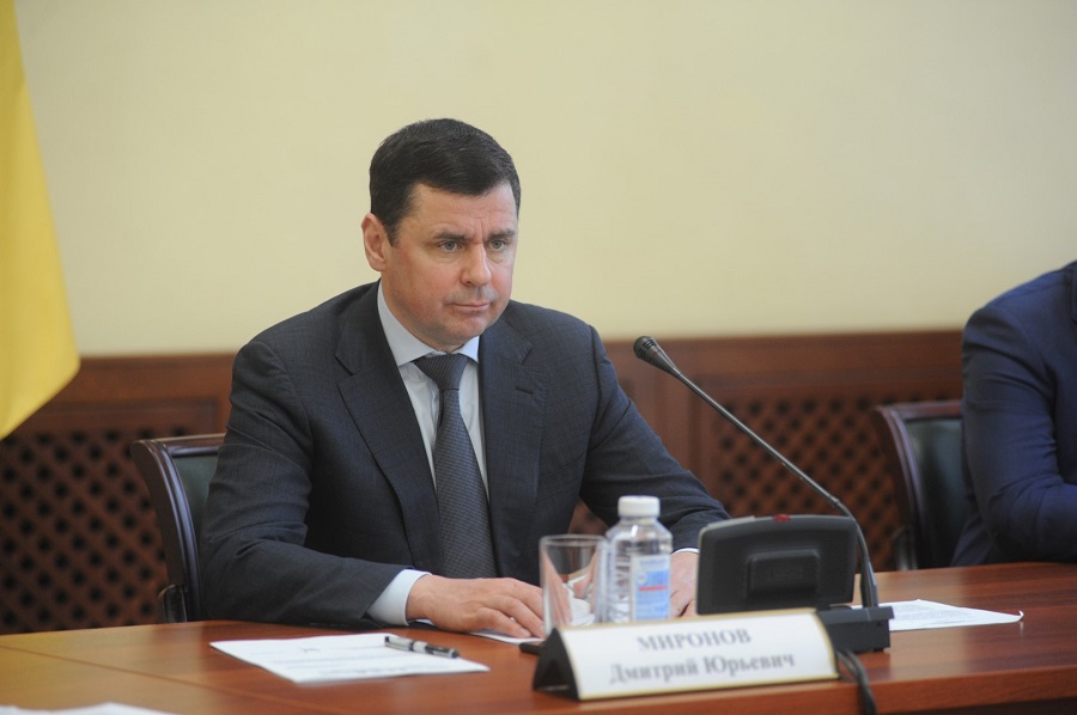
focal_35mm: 112
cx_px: 538
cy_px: 358
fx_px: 3347
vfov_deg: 12.2
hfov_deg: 18.3
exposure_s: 1/200
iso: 1600
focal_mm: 112
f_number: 2.8
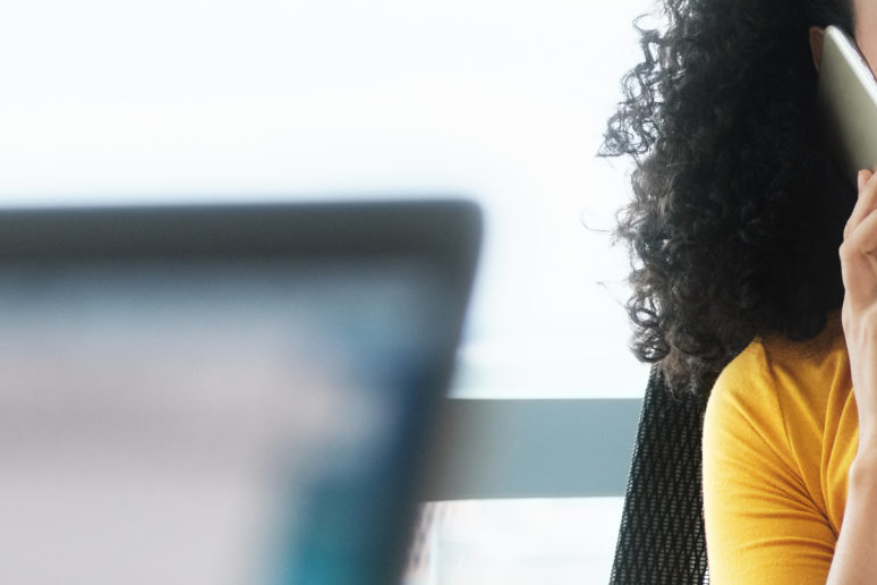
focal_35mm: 248
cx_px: 980
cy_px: 375
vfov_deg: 5.5
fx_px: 6041
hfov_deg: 8.2
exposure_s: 1/60
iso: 320
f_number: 3.2
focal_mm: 50
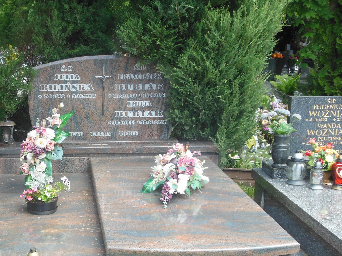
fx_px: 612
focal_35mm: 62
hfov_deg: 30.7
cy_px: 167
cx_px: 86
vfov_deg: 23.5
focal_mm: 6.8
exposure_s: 1/250
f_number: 3.6
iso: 125
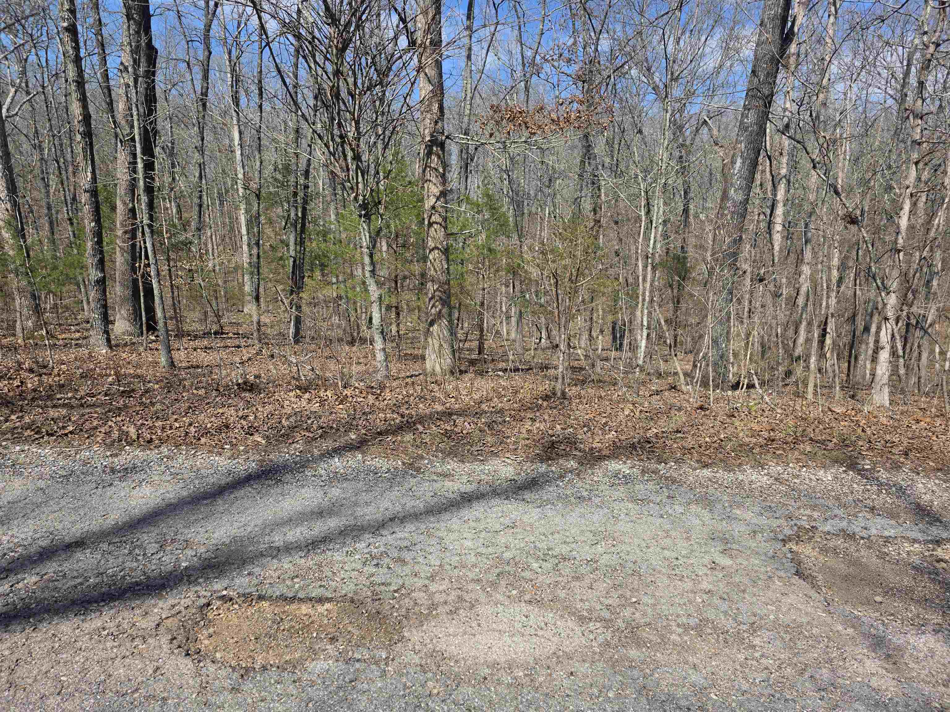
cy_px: 356
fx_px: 631
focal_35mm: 23
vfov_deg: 58.9
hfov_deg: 73.9
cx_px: 475
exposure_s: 1/4057
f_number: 1.7
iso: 80
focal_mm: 6.3
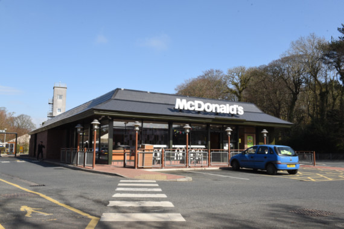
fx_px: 306
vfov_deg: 41.1
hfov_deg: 58.7
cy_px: 114
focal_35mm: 32
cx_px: 172
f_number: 16
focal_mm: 32
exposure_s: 1/320
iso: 640
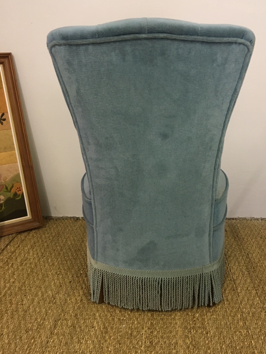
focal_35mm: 34
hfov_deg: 41.7
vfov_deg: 54.0
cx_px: 153
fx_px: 348
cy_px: 176
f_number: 2.2
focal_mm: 4.15
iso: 200
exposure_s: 1/33
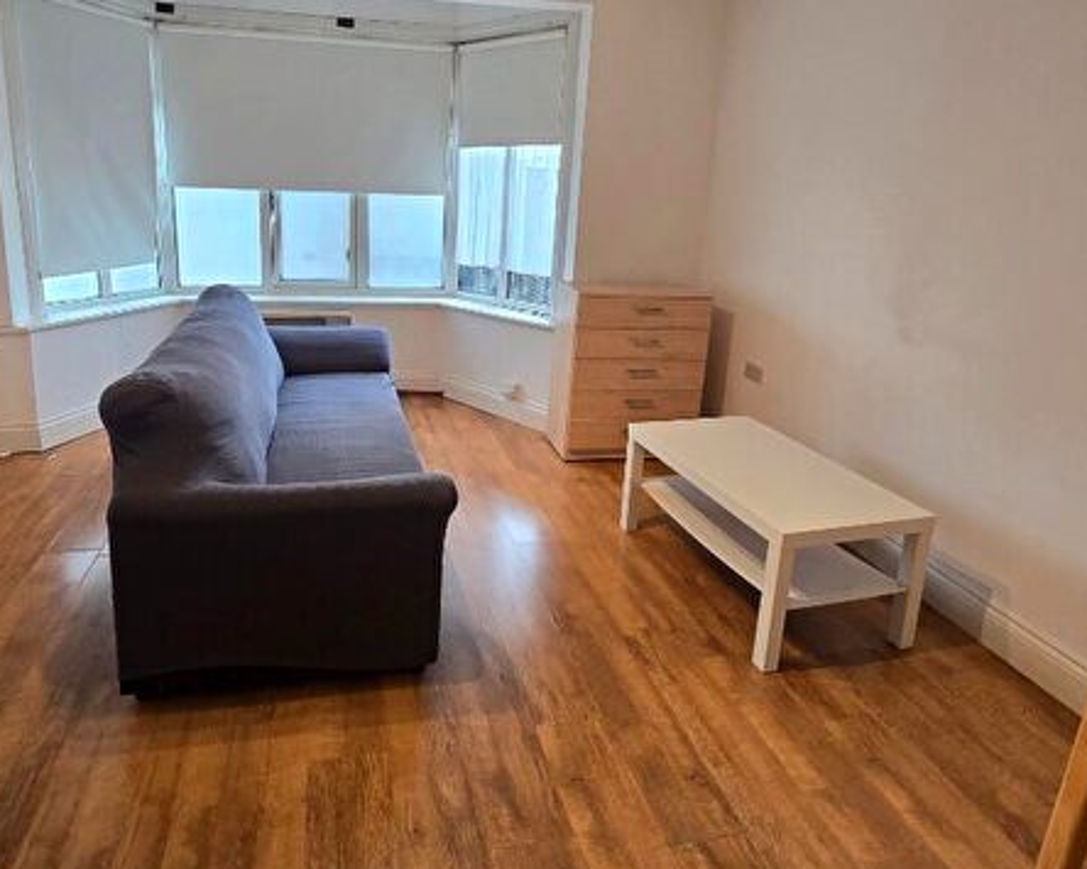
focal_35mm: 20
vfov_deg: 67.1
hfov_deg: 79.9
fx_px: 643
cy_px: 329
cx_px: 468
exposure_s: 1/50
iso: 100
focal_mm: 2.2
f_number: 2.2
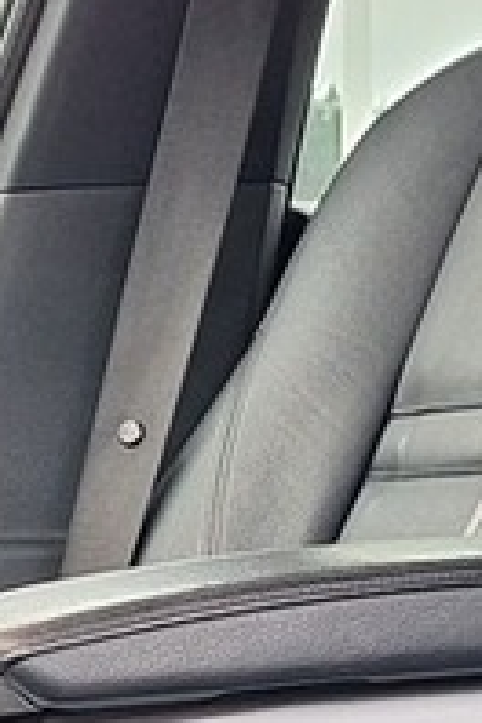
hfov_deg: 7.9
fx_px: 3494
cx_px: 329
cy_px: 526
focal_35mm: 174
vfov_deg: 11.8
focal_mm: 5.54
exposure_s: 1/50
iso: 160
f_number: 1.8
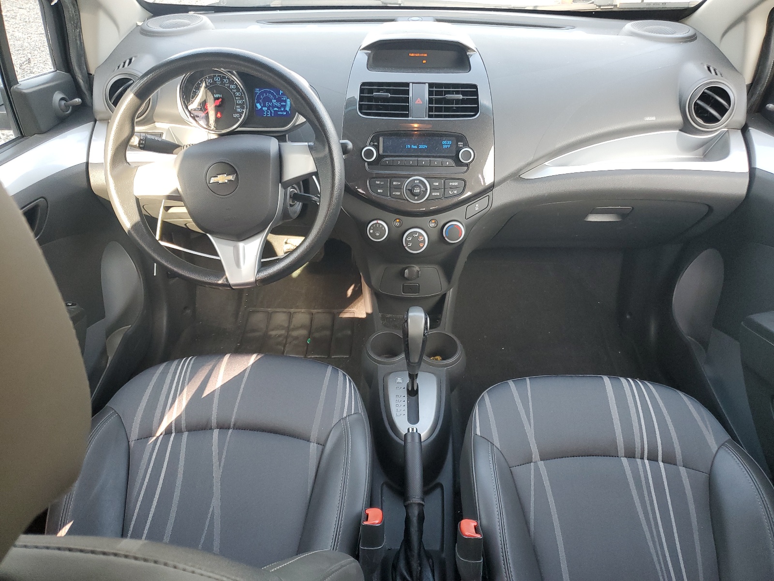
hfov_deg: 67.3
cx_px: 387
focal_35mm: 26
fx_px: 581
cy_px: 290
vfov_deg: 53.1
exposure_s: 1/120
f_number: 1.5
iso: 98
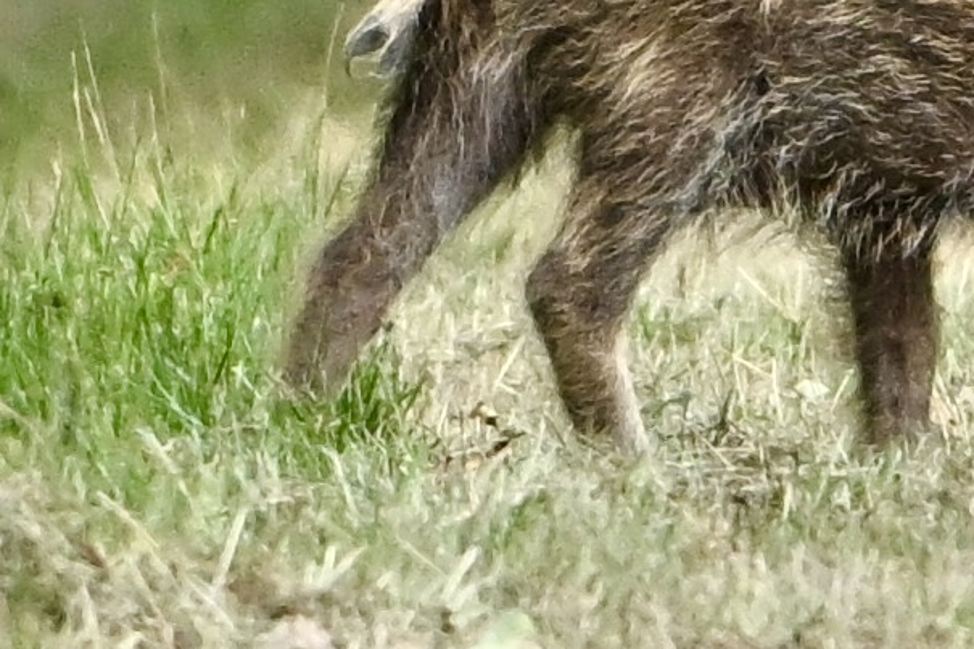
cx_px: 692
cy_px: -152
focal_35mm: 3396
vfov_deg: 0.4
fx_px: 91850
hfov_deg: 0.6
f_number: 6.3
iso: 2000
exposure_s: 1/1000
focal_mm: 600
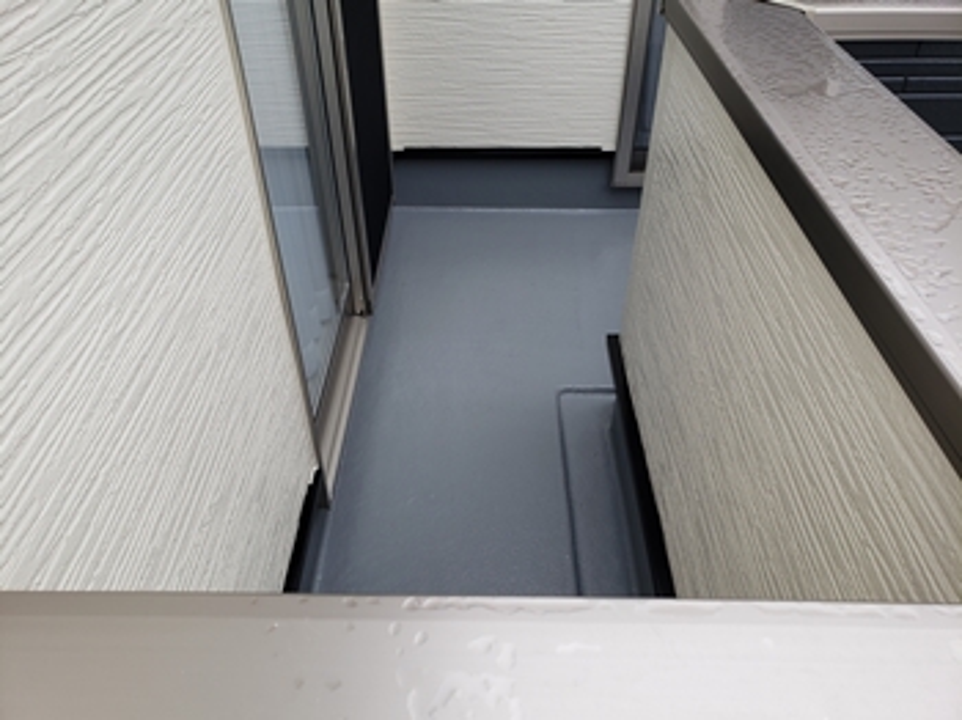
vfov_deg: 53.0
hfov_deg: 67.3
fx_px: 722
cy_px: 360
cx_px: 481
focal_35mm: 26
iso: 50
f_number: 2.4
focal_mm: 4.3
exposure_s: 1/153
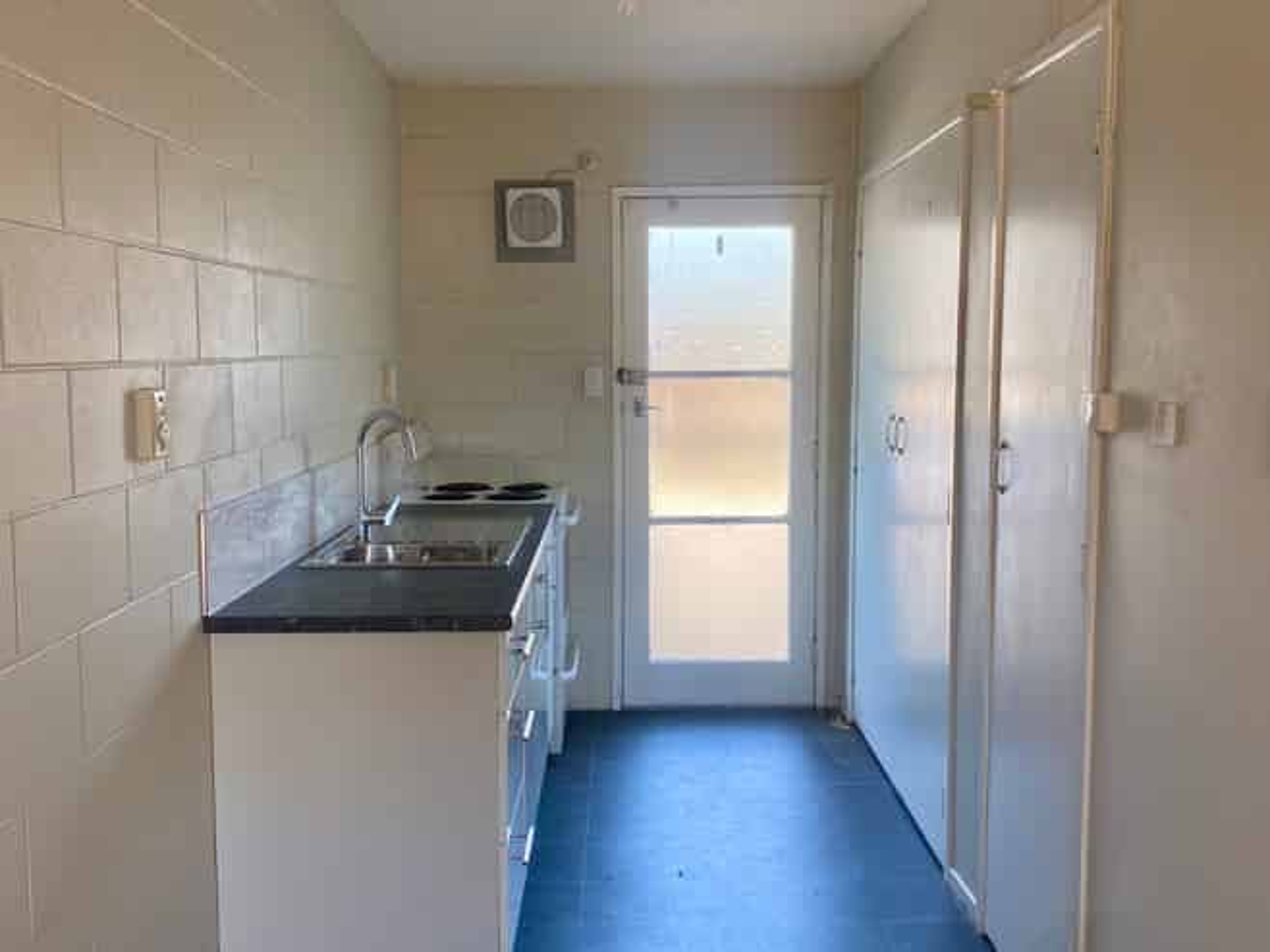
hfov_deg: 67.3
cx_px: 635
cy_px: 476
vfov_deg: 53.0
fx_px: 954
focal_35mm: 26
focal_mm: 4.25
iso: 32
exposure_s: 1/122
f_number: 1.8
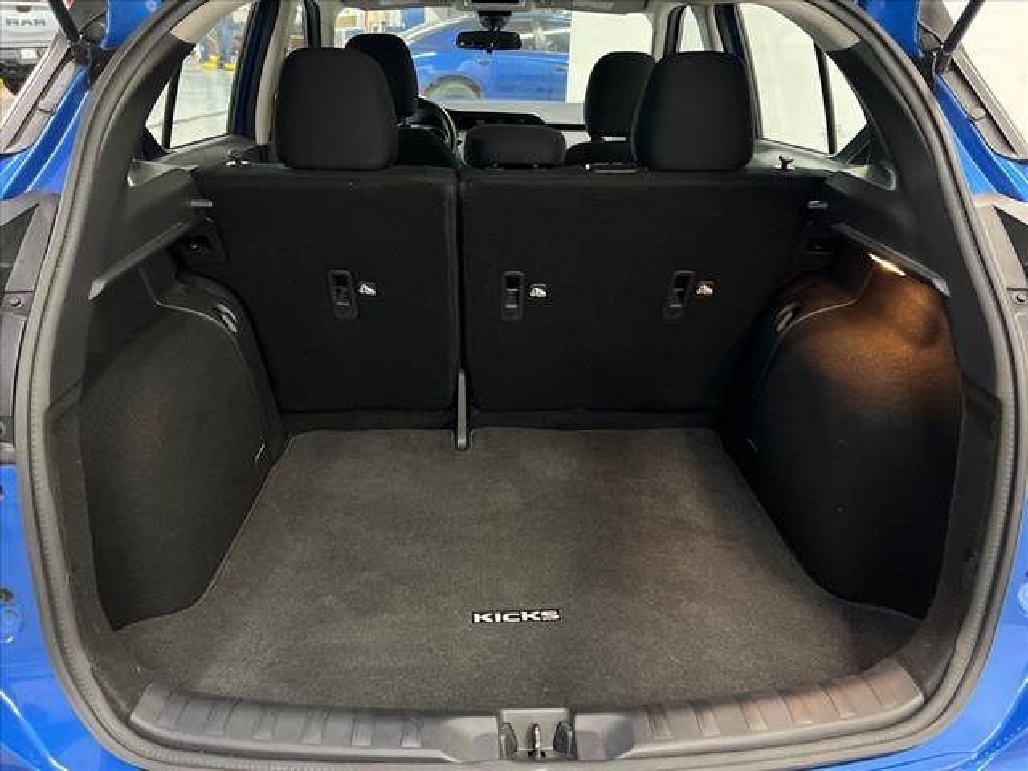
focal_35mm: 26
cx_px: 514
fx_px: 772
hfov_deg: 67.3
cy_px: 386
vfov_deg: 53.1
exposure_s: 1/30
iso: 640
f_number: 1.5
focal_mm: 5.7
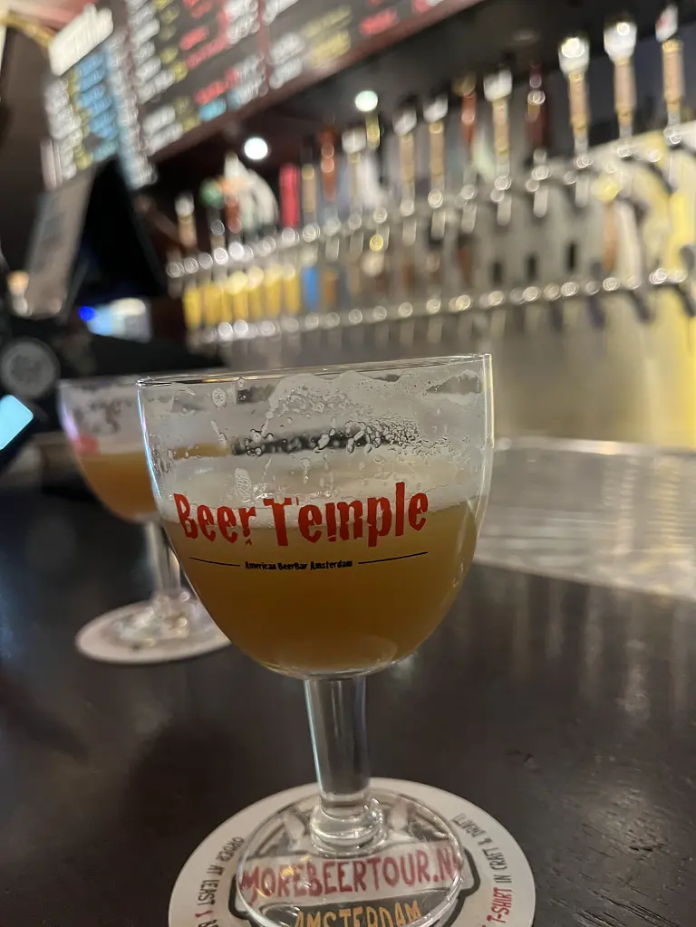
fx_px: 697
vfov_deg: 67.3
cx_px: 348
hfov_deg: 53.1
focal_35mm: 26
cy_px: 464
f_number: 1.6
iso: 500
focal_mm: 5.1
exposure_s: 1/33
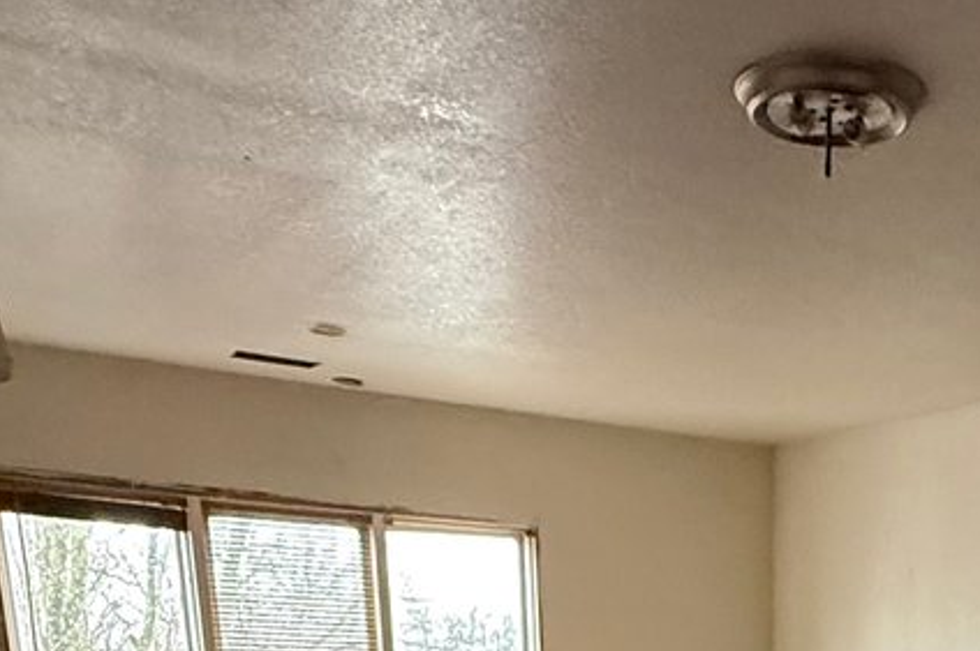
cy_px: 1121
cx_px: 893
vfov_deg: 20.0
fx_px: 1414
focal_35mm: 52
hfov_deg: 35.8
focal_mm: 2.22
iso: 640
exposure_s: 1/60
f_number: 2.2
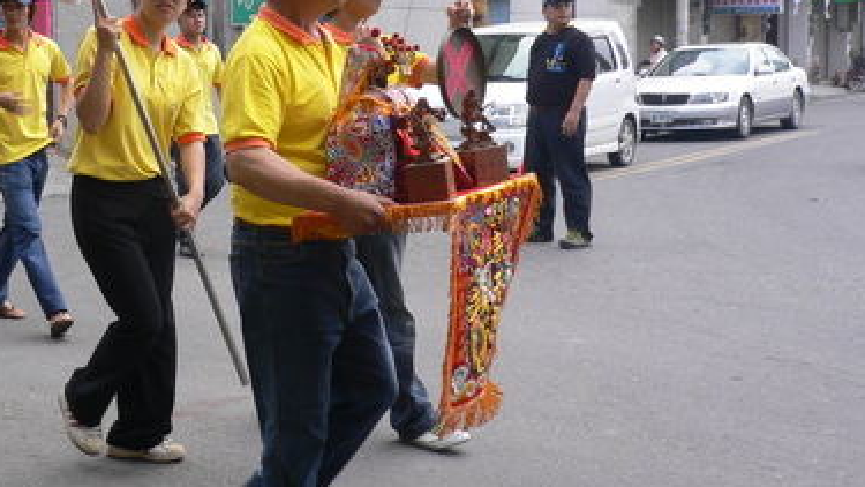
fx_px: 1399
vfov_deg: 19.6
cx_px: 198
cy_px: 145
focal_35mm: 61
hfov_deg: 33.5
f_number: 2.8
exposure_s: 1/200
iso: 80
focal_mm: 5.8
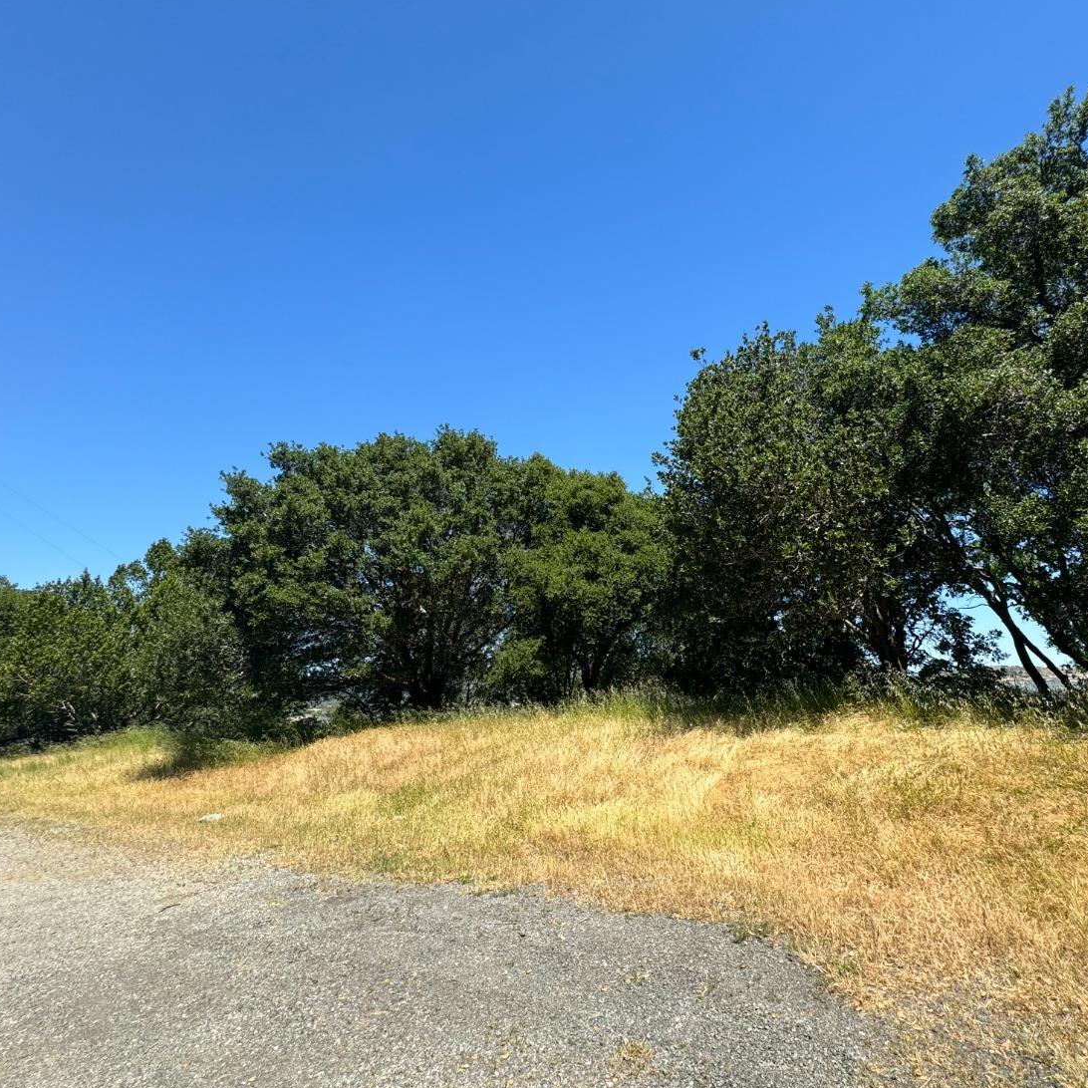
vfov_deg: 84.0
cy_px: 538
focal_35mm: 17
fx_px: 605
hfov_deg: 83.2
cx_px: 639
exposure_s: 1/921
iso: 50
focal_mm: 2.22
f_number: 2.2
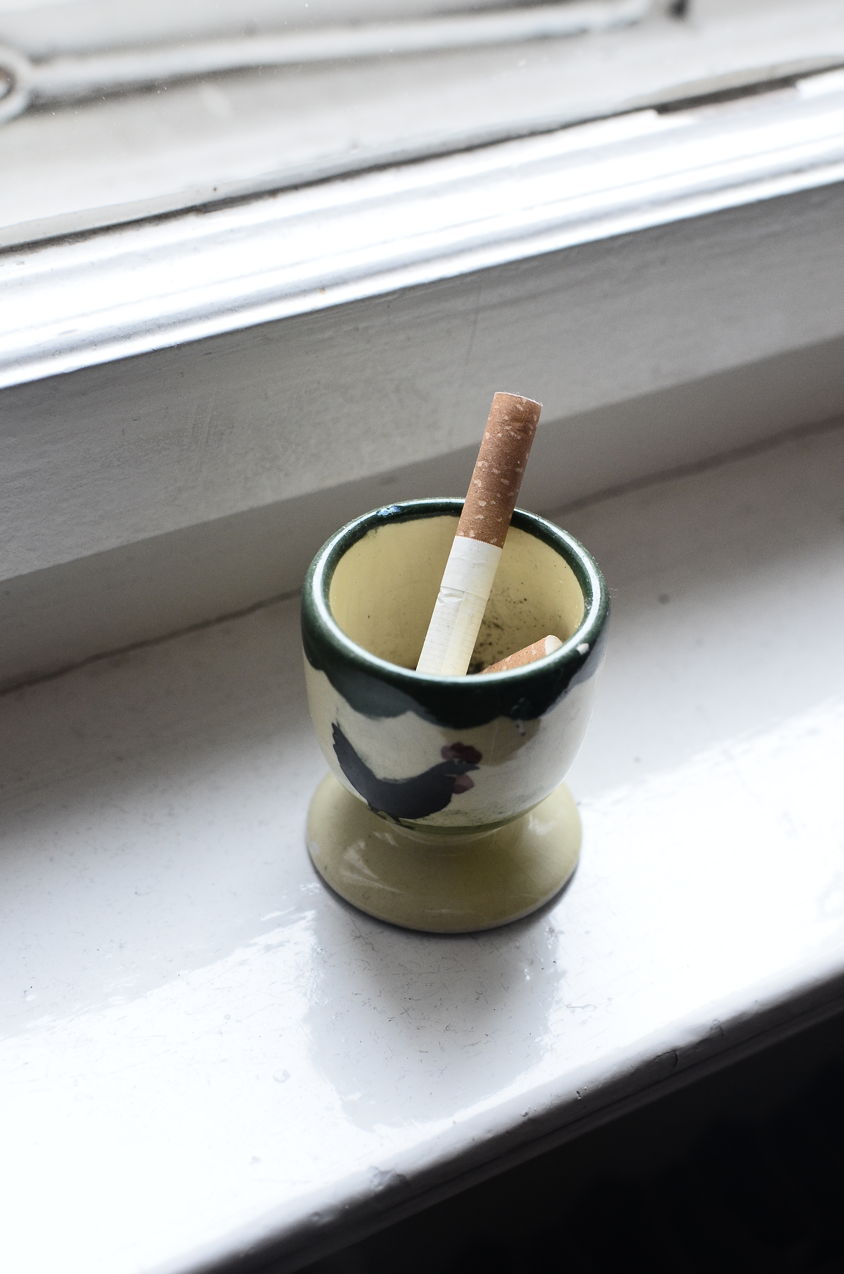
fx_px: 1854
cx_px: 422
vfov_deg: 37.9
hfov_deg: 25.6
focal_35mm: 52
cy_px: 637
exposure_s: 1/60
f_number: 4
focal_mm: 35
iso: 1000
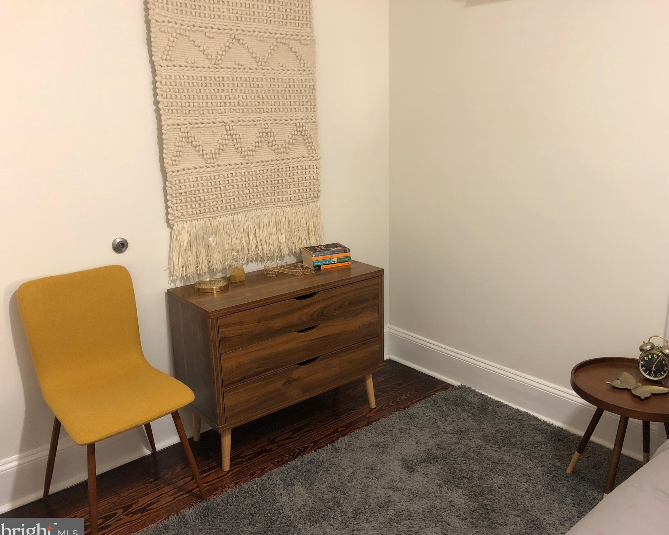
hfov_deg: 58.7
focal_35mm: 30
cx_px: 361
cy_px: 272
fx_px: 594
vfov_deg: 48.5
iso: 125
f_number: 1.8
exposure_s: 1/4
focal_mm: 3.99
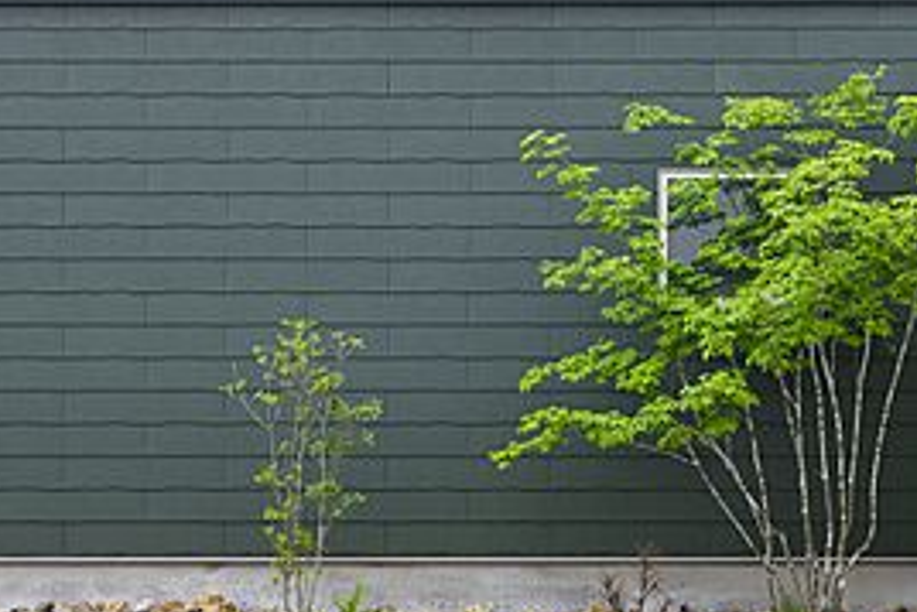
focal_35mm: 83
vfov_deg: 16.5
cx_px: 520
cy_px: 274
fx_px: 2115
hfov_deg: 24.4
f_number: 6.3
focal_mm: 58
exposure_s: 1/125
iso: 400
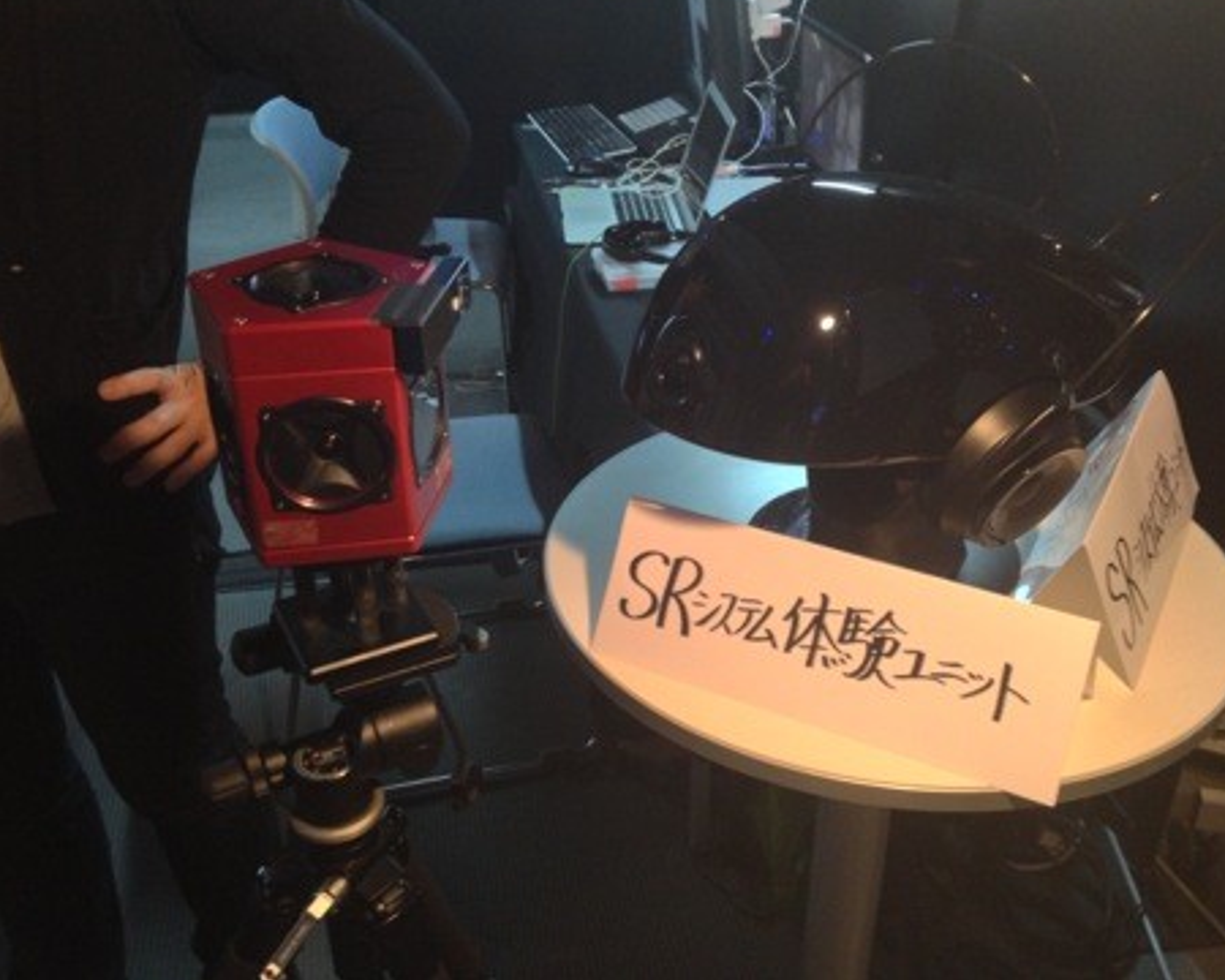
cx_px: 675
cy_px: 475
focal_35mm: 38
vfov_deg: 39.2
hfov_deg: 47.9
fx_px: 1378
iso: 400
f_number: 2.4
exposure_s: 1/20
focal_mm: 4.28
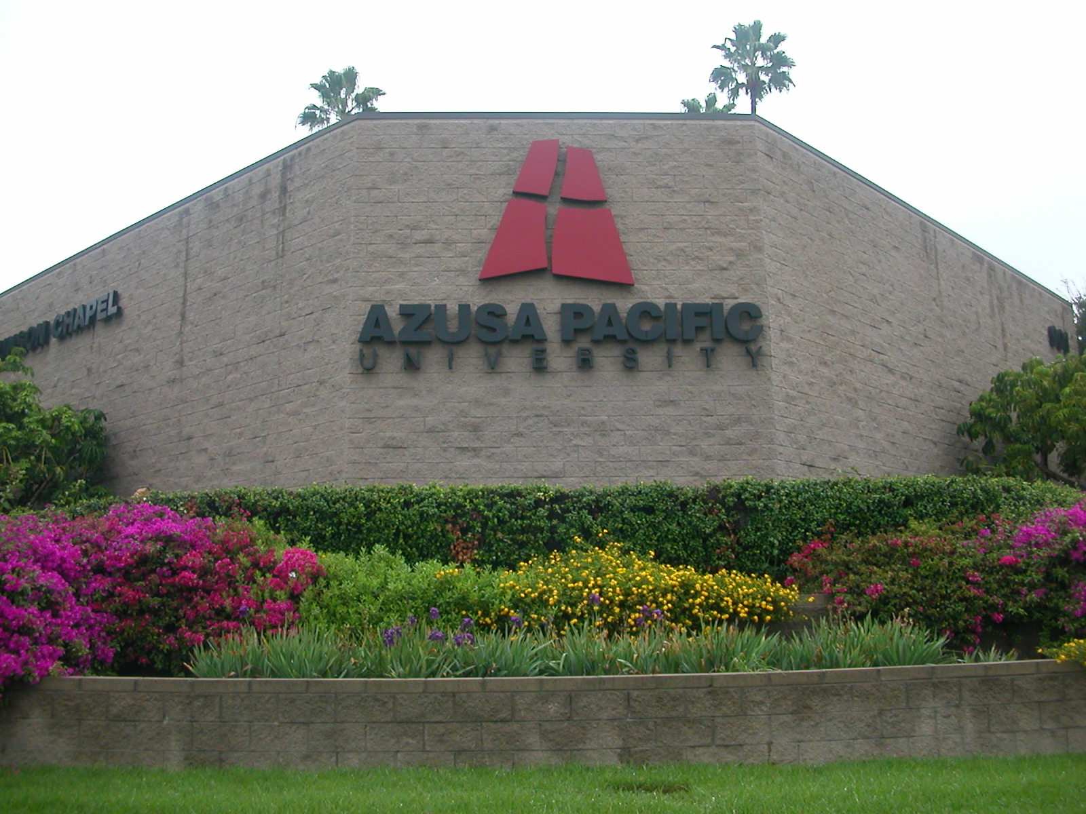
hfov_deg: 50.1
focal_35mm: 37
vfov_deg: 38.7
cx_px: 543
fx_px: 1161
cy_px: 407
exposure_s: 1/166
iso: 100
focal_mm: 5.6
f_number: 2.7
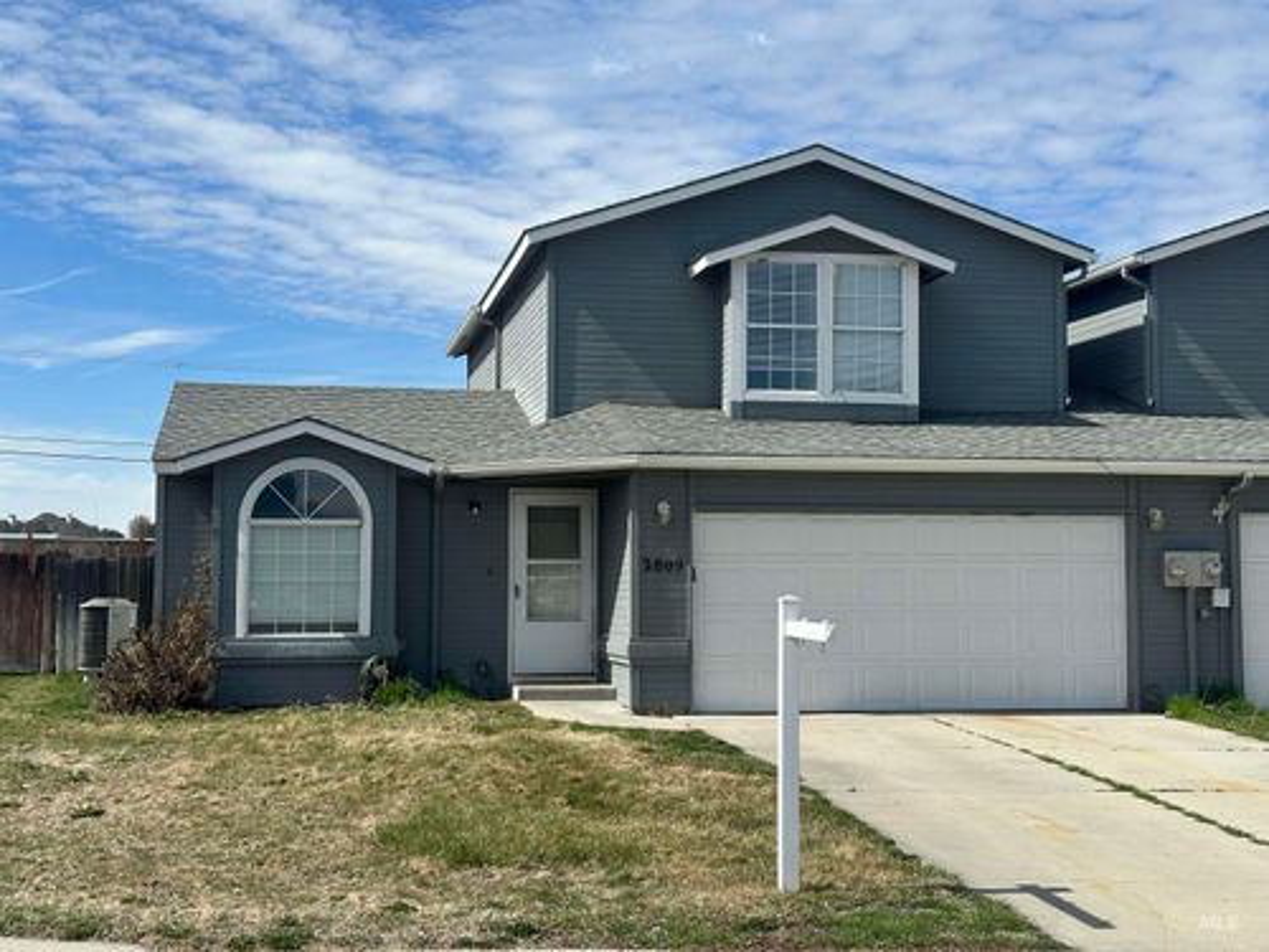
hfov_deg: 39.7
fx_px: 1760
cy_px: 476
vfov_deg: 30.3
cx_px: 634
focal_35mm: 48
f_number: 1.78
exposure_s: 1/4785
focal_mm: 6.86
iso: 64
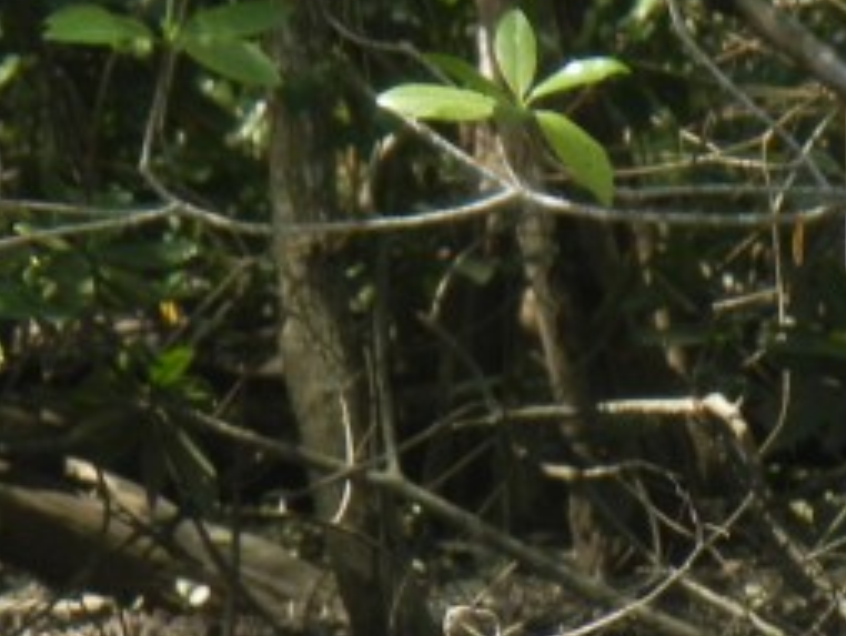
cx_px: 669
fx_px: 29575
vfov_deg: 1.2
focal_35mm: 1209
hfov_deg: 1.6
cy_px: 533
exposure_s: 1/83.2
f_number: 5.6
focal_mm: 54
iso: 160
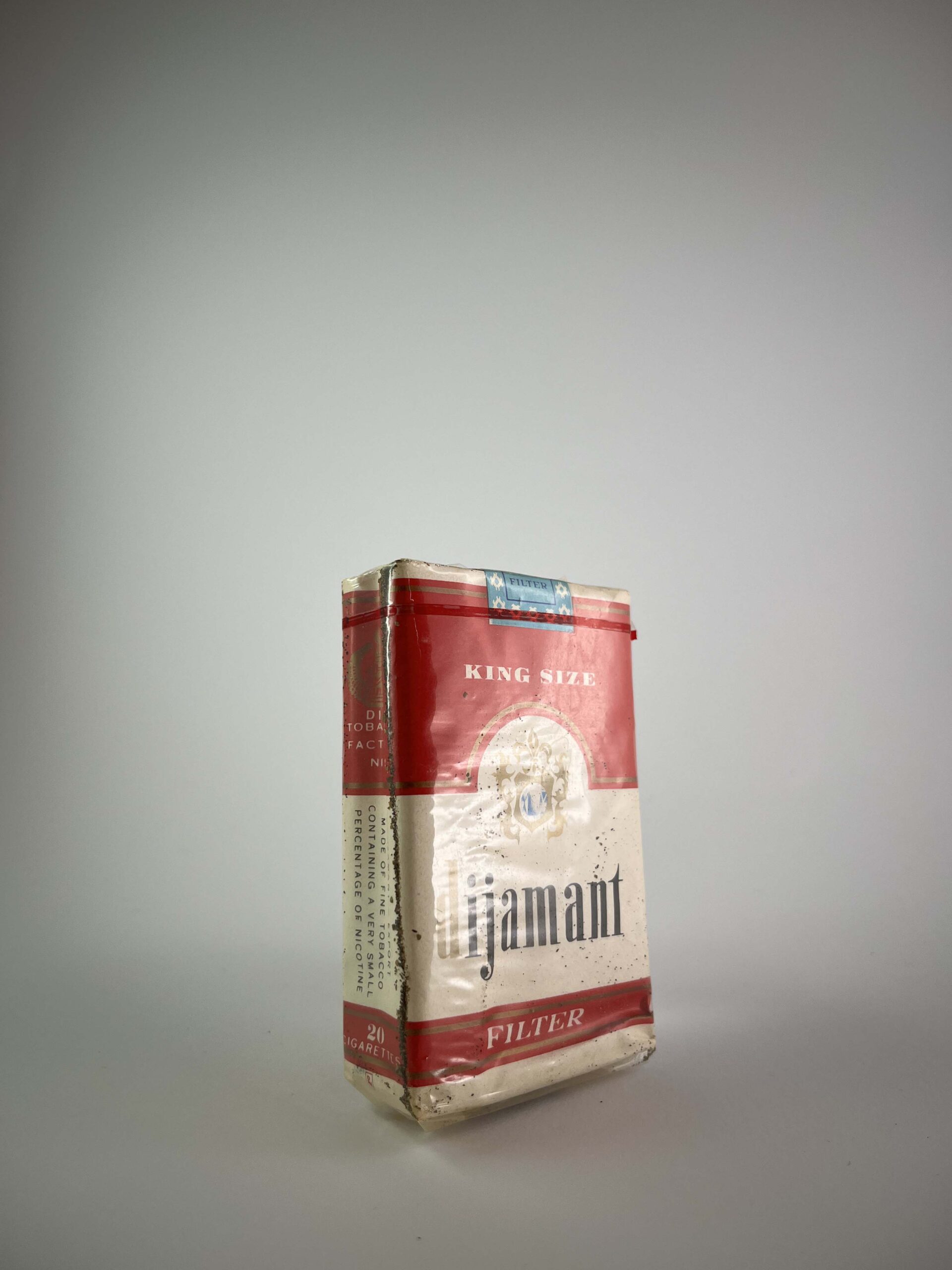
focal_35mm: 26
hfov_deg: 53.1
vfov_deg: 67.3
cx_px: 476
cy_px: 635
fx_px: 953
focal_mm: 5.1
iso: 50
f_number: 1.6
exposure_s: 1/459
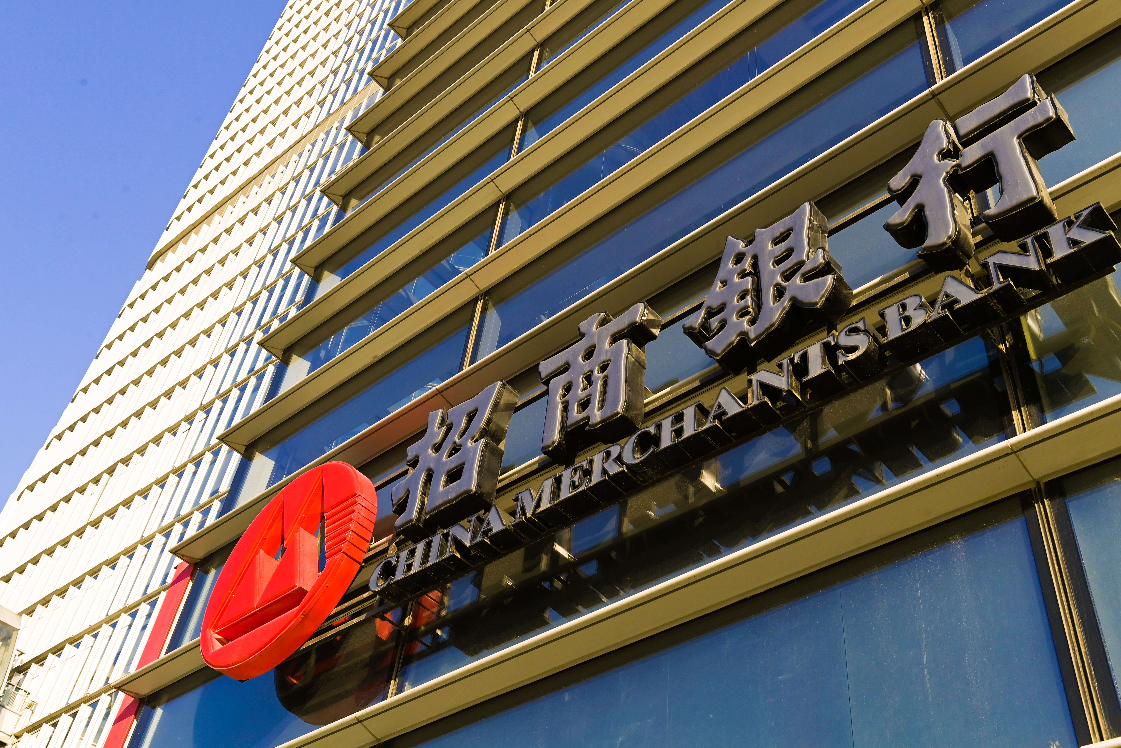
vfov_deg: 35.1
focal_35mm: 38
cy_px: 374
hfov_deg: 50.7
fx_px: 1183
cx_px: 560
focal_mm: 38
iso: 200
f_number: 8
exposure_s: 1/500
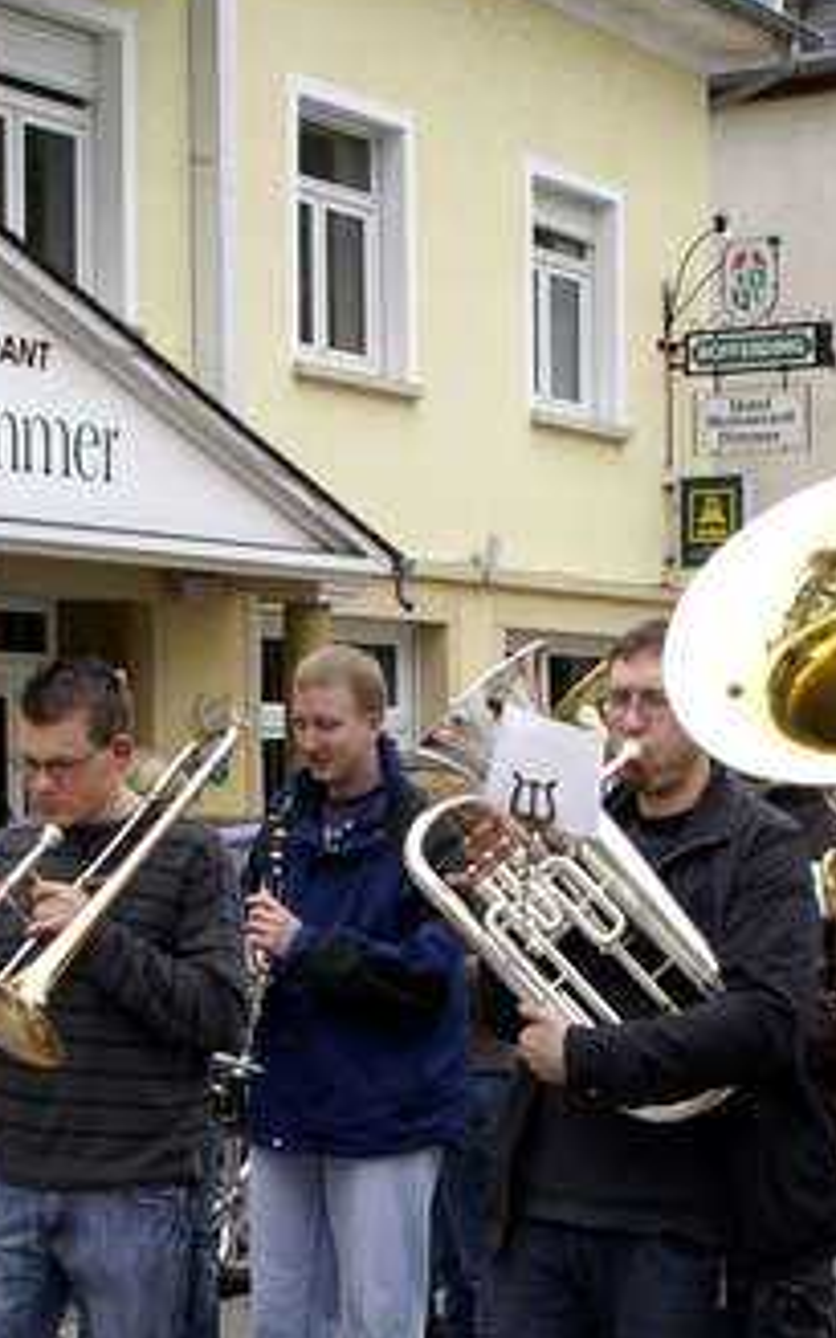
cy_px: 904
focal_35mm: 82
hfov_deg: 15.9
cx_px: 400
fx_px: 2989
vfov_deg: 25.1
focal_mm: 22
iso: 100
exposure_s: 1/60
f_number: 8
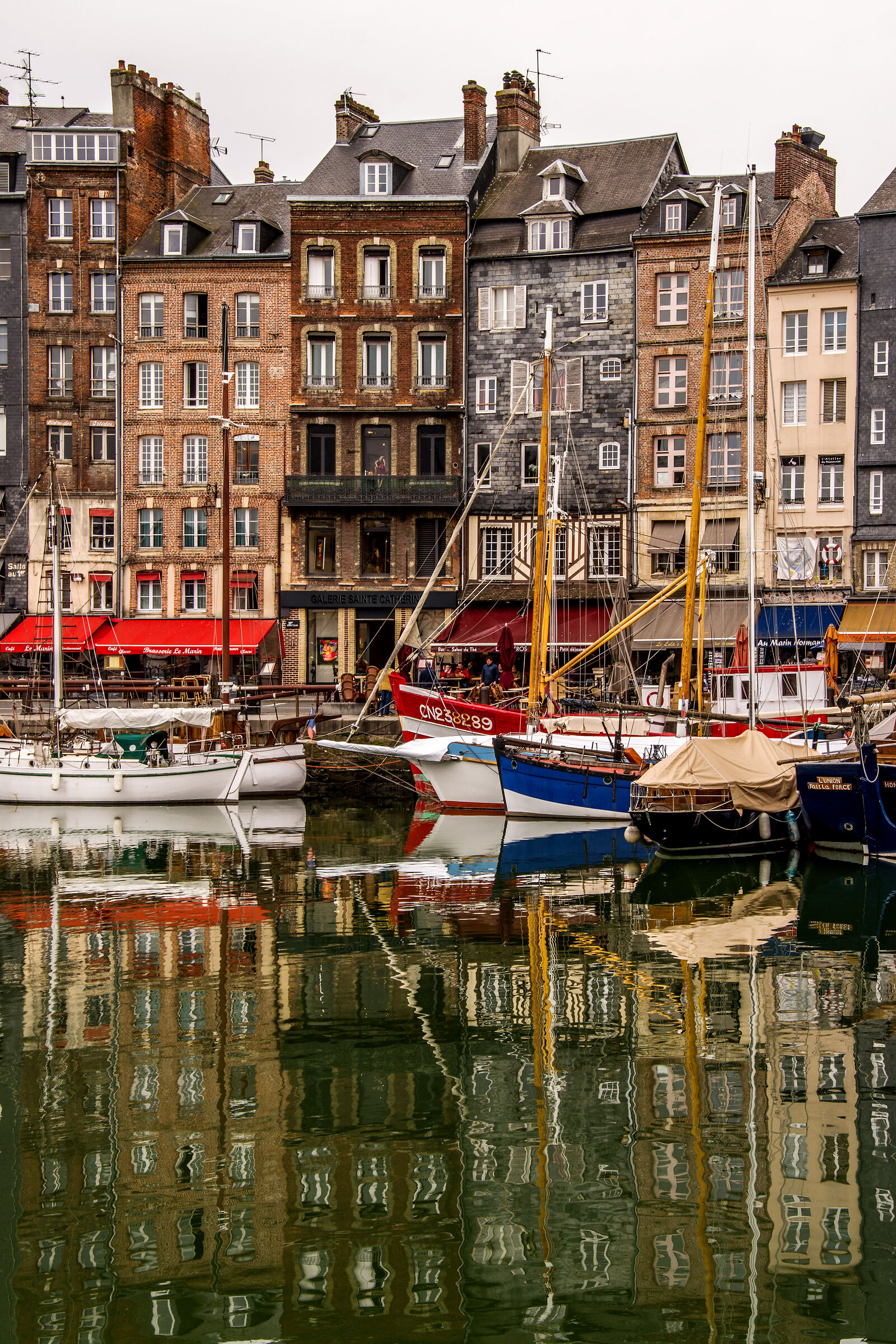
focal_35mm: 63
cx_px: 448
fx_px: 2352
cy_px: 672
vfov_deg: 31.9
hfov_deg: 21.6
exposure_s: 1/80
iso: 100
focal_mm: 42
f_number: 11
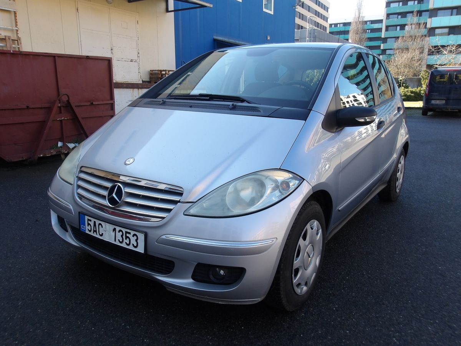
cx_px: 230
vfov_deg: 51.4
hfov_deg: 65.3
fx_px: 360
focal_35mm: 27
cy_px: 173
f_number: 3
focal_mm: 4.9
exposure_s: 1/241
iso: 100
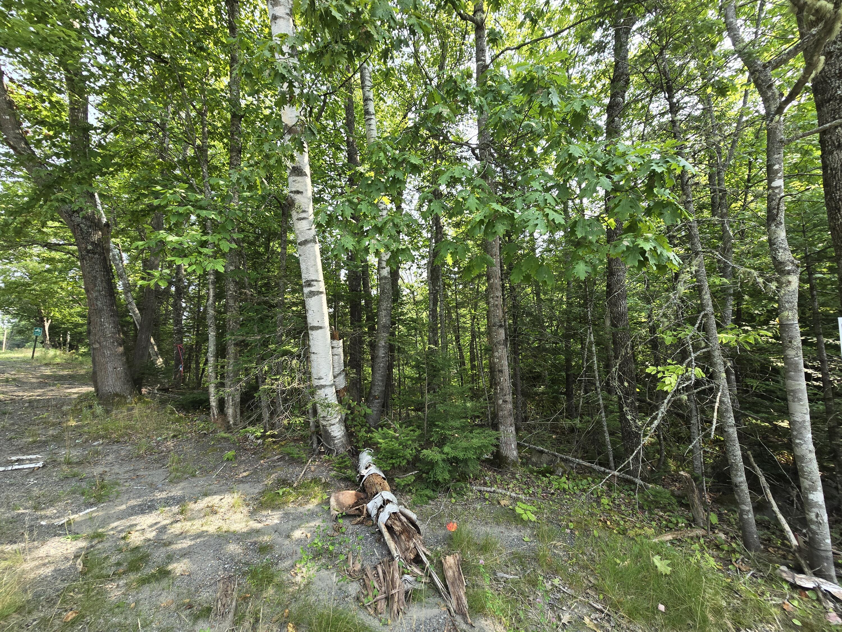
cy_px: 316
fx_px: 316
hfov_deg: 106.2
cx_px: 421
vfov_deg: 89.9
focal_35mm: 13
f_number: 2.2
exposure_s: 1/261
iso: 50
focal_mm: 2.2
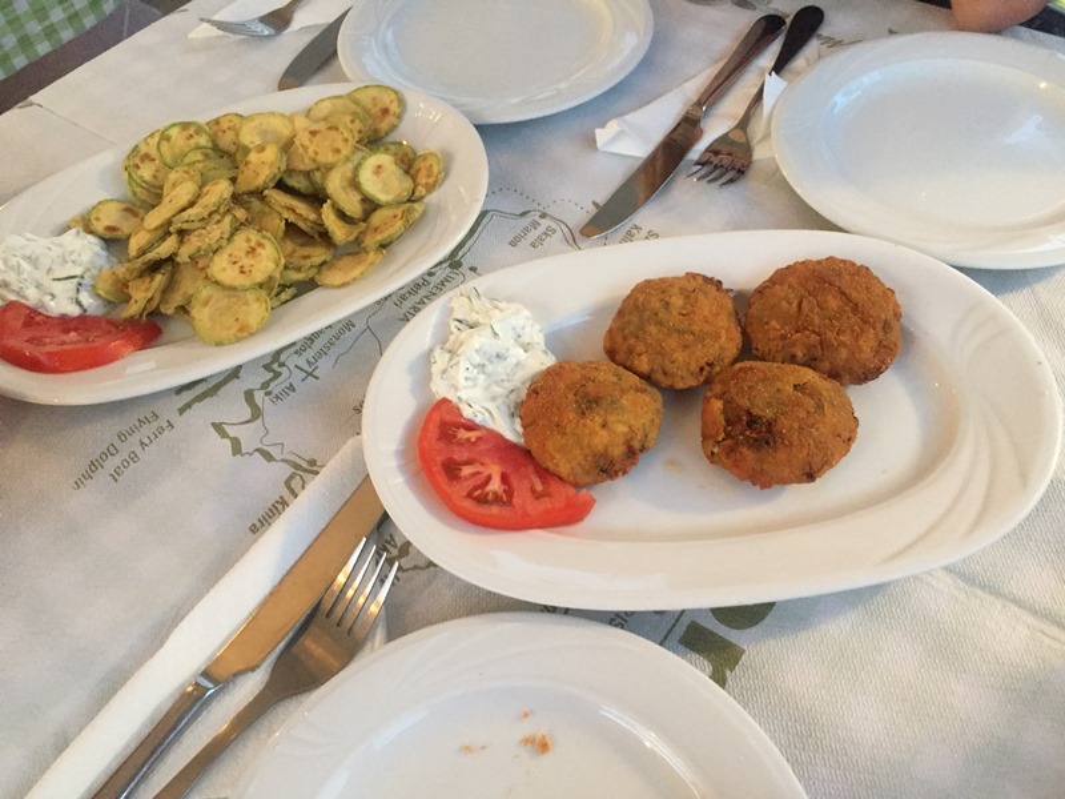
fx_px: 892
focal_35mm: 29
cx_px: 532
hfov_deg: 61.7
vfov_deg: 48.2
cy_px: 400
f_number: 2.2
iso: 250
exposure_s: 1/17
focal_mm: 4.15
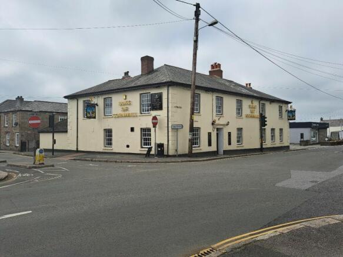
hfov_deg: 71.6
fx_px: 238
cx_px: 172
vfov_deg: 56.8
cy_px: 128
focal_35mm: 24
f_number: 1.8
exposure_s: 1/1555
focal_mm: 5.23
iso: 50
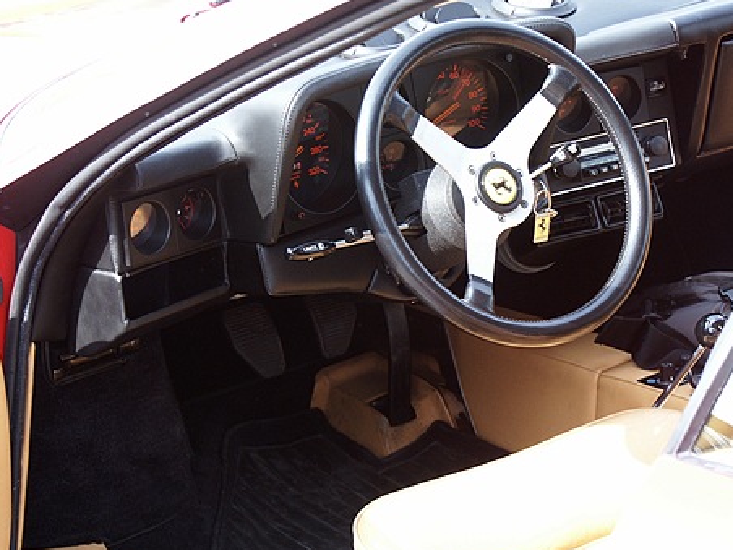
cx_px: 400
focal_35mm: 125
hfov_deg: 15.8
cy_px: 273
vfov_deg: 11.9
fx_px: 2647
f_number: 3.5
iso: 100
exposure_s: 1/125
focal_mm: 26.24
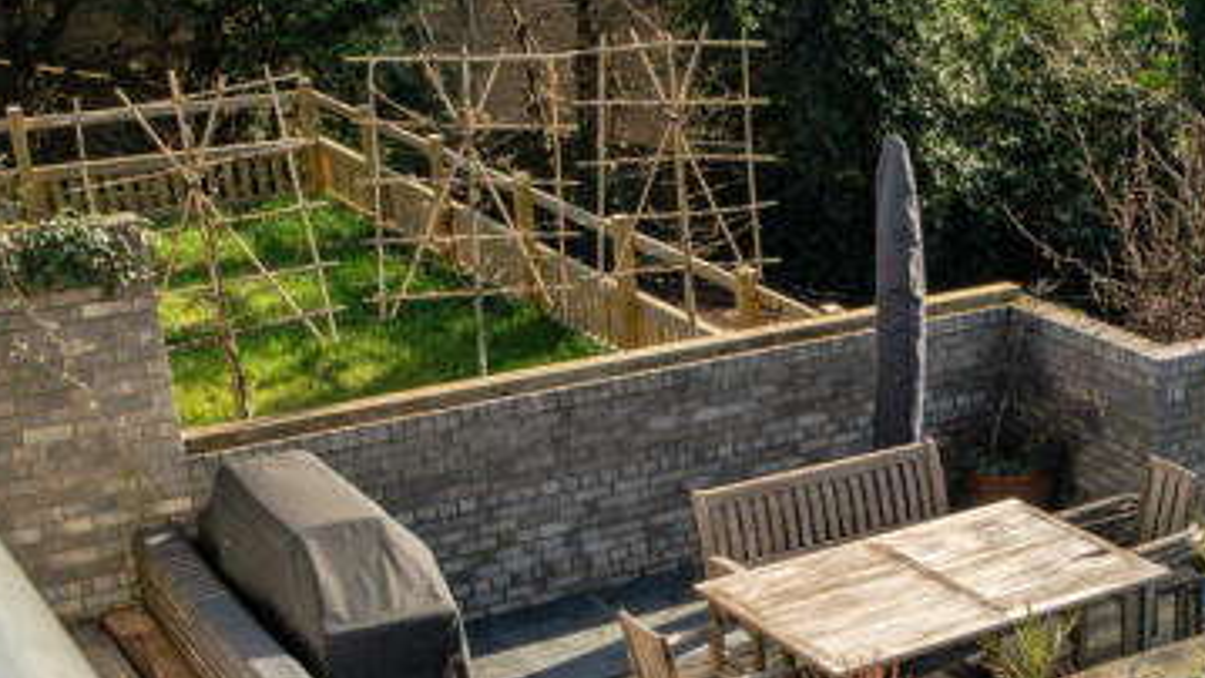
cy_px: 613
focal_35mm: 63
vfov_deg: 18.8
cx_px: 1056
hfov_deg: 31.9
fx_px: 2013
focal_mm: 22
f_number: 8
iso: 400
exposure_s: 1/500
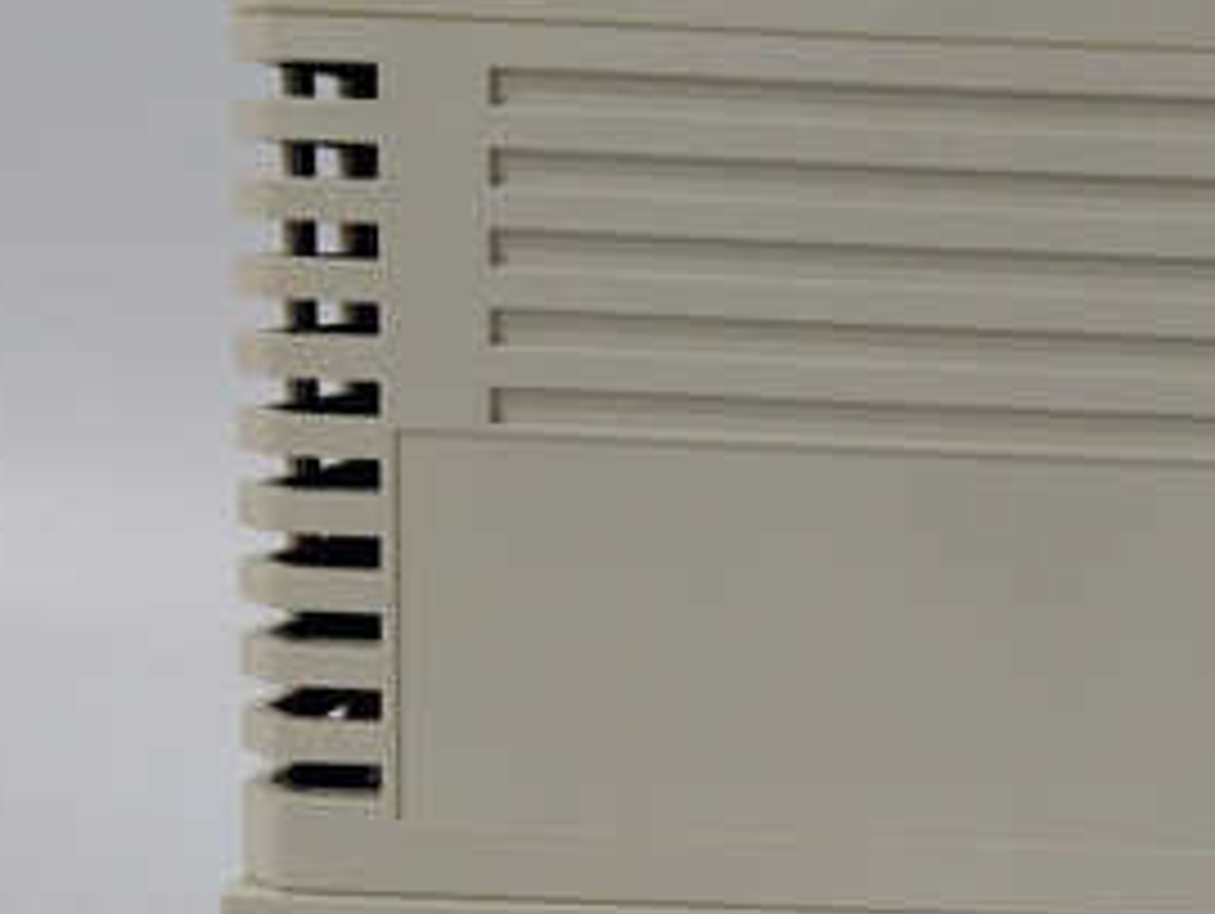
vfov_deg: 24.4
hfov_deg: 30.2
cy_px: 536
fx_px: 2108
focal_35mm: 60
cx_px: 1174
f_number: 2
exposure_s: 1/33
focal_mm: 3.79
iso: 285
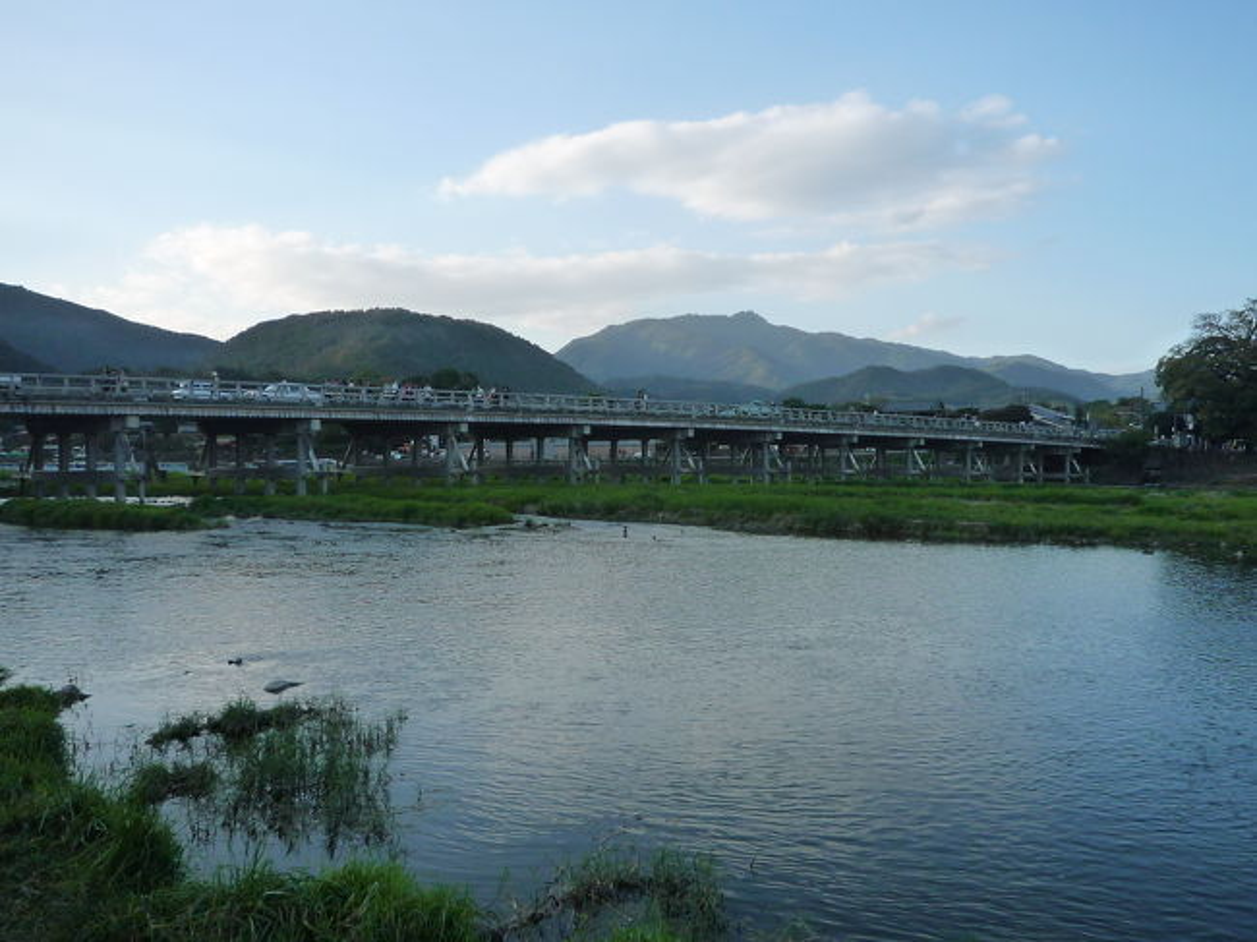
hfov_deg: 61.7
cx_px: 628
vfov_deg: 48.2
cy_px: 471
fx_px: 1053
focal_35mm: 29
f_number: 3.5
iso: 160
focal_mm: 4.4
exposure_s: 1/500
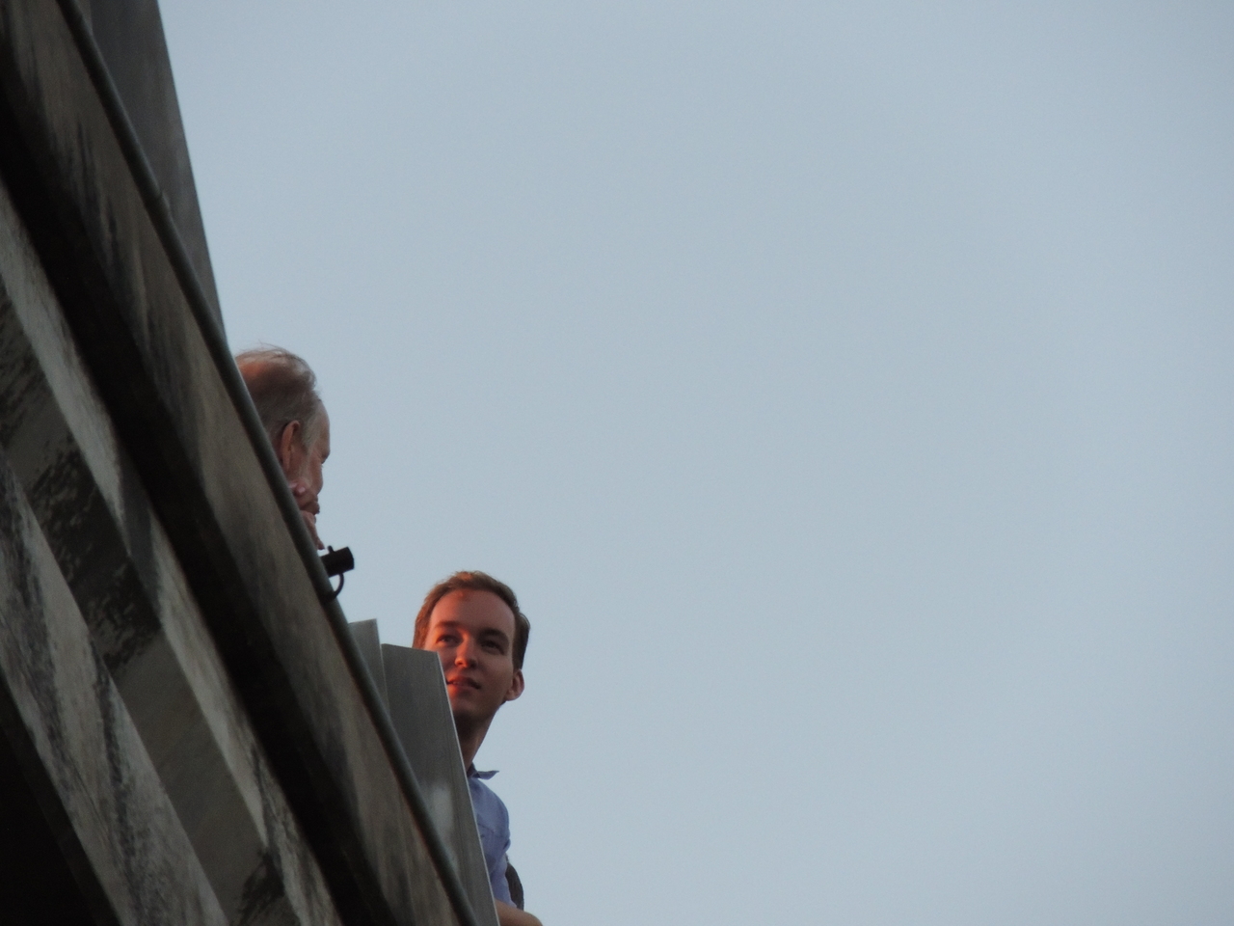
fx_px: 17824
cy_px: 463
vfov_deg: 3.0
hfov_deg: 4.0
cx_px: 617
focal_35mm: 500
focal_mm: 89.1
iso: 720
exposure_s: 1/400
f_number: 4.9
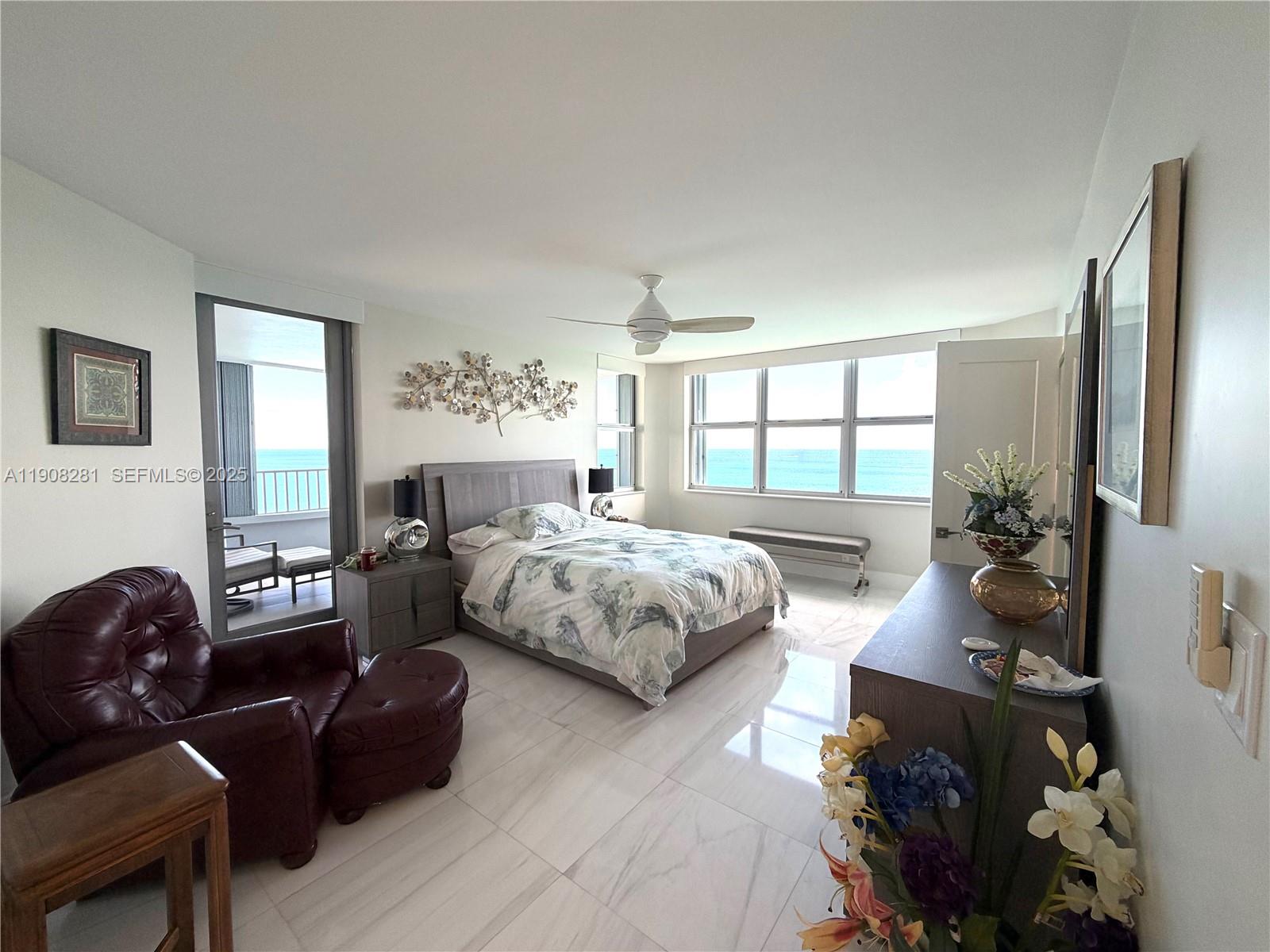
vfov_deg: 85.7
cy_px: 476
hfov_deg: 102.1
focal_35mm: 14
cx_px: 635
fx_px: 514
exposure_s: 1/120
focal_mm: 2.22
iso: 50
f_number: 2.2
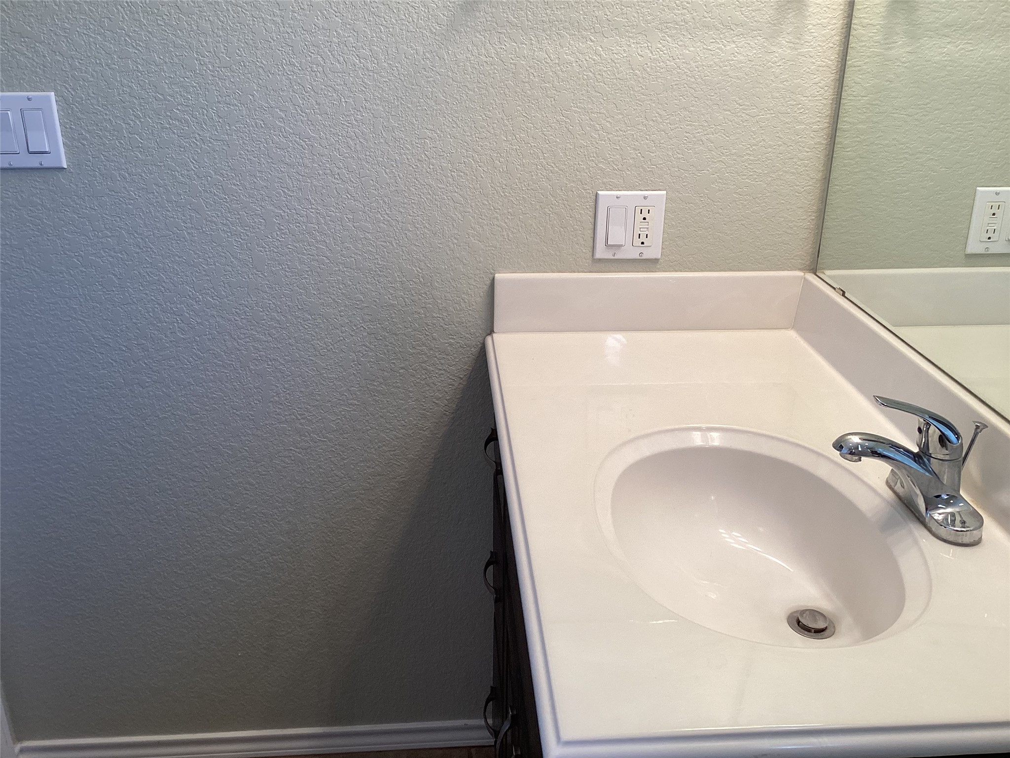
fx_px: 904
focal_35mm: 31
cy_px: 379
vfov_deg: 45.4
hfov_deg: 58.4
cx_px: 505
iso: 80
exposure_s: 1/60
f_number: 2.4
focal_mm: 3.3
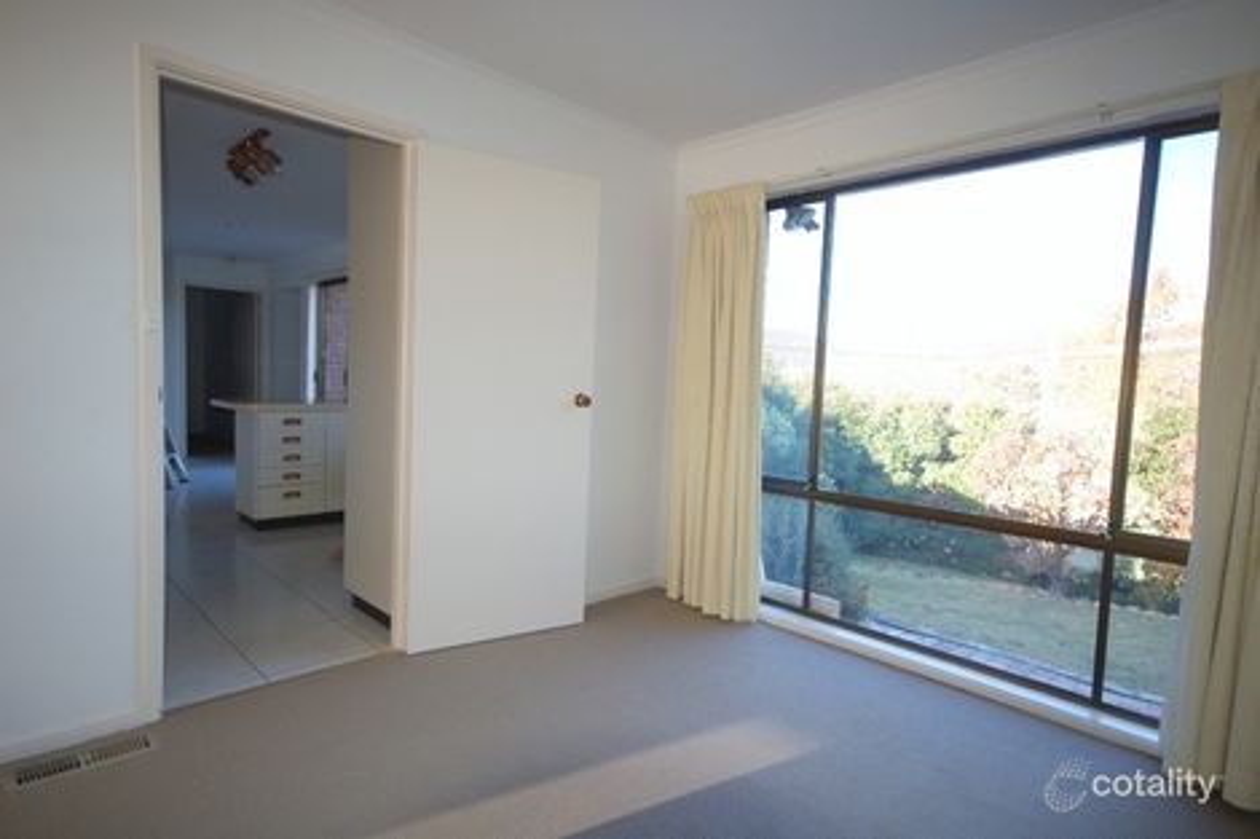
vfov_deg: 63.2
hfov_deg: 85.4
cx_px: 630
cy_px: 420
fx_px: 682
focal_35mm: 20
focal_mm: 13
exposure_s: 1/125
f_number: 4.8
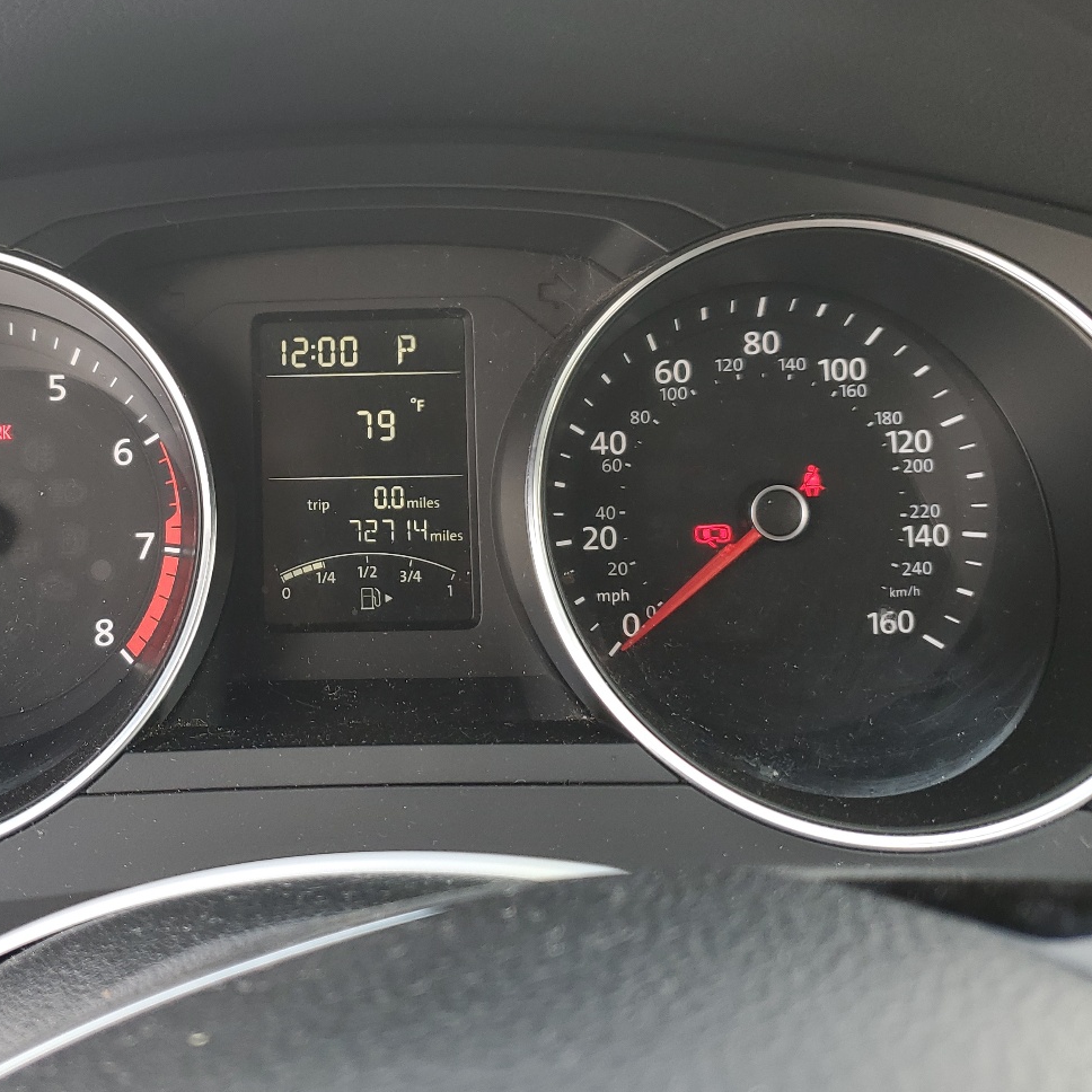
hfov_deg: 43.0
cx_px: 333
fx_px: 1356
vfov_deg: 43.8
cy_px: 481
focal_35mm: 38
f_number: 1.5
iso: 50
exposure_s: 1/120
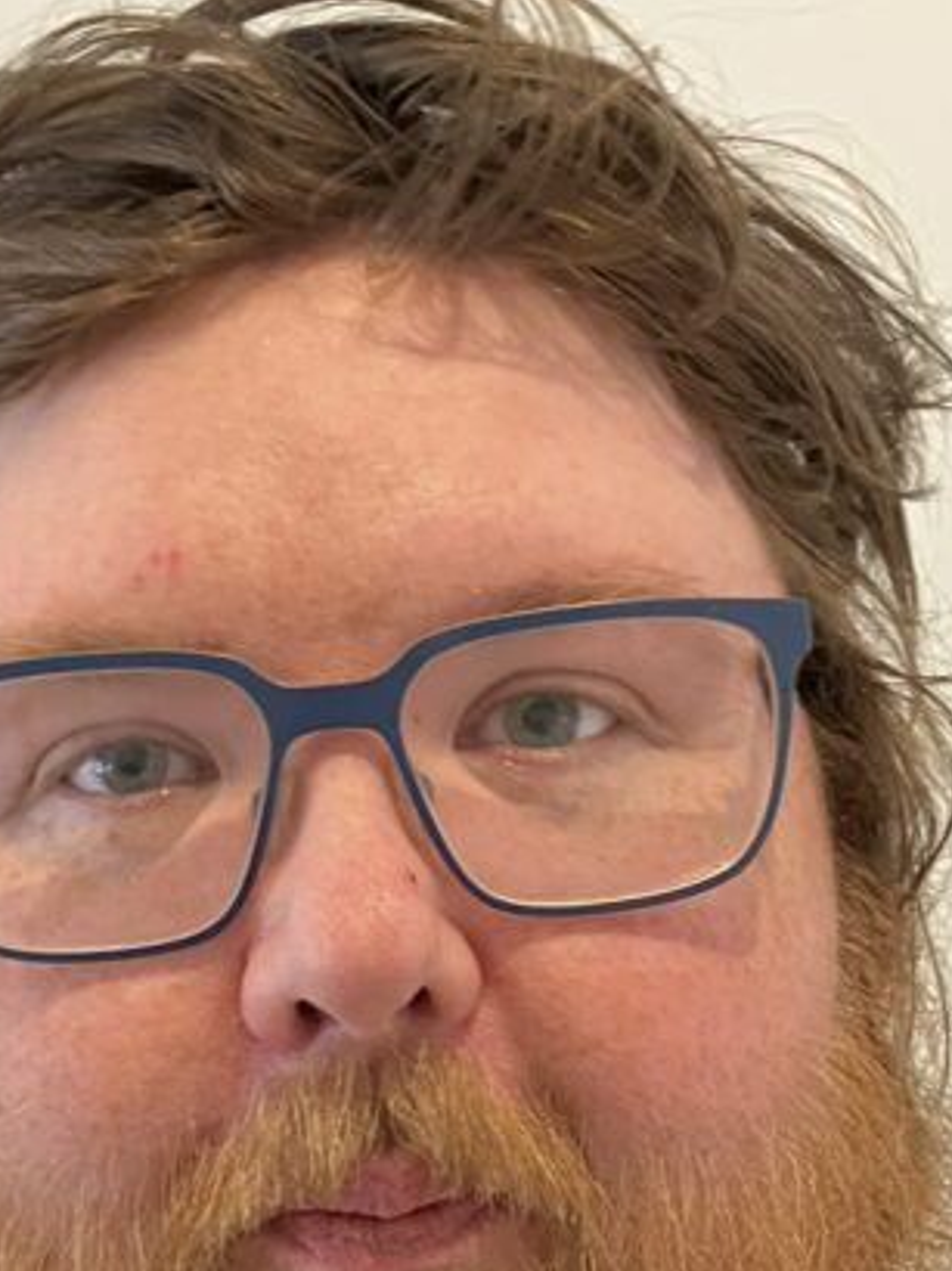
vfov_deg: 27.0
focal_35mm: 70
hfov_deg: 21.0
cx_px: 369
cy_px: 1085
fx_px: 2570
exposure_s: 1/33
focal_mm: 3.99
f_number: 1.8
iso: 400
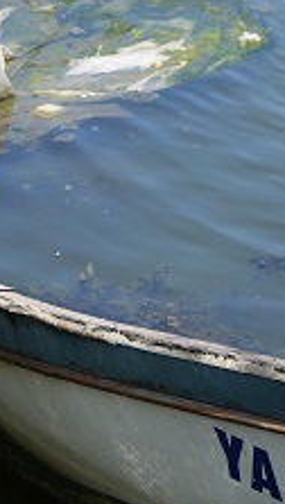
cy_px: 407
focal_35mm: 197
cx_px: 292
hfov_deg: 6.2
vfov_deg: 10.9
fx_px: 2638
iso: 100
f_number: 4
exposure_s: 1/500
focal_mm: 70
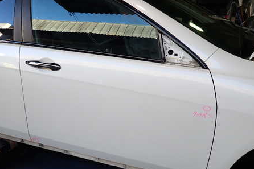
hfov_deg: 54.3
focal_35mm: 35
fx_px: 247
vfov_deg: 37.8
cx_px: 113
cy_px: 81
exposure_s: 1/160
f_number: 2
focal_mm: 4.5
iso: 100
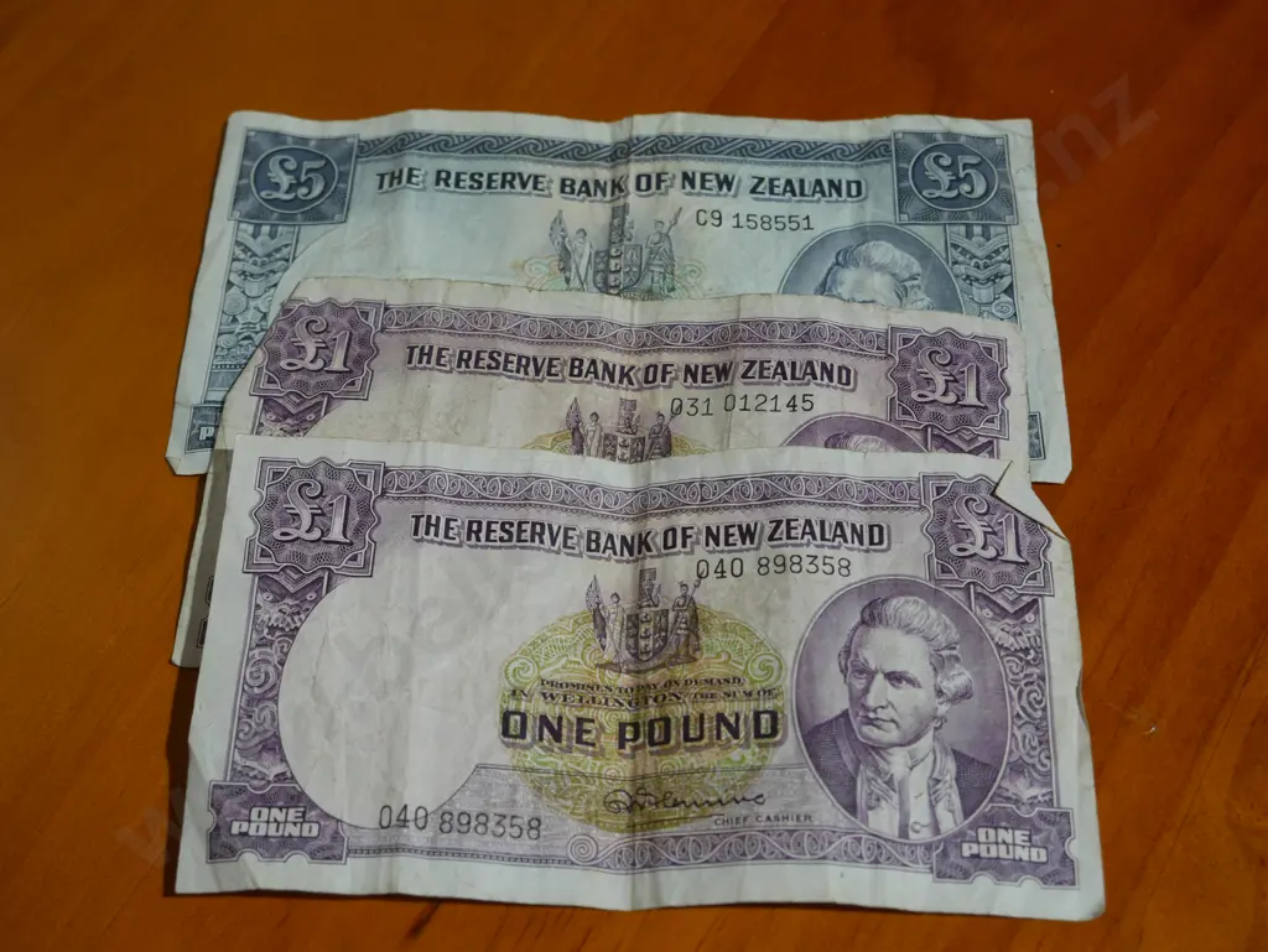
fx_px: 1759
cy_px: 476
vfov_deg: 30.3
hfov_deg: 39.6
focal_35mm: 48
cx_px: 634
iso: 250
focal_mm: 24
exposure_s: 1/60
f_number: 5.2
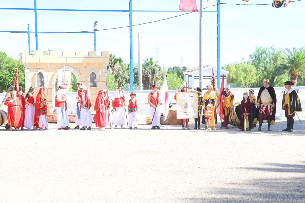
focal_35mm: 75
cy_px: 102
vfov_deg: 18.2
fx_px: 635
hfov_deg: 27.0
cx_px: 152
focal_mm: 50
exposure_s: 1/640
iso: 800
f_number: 8
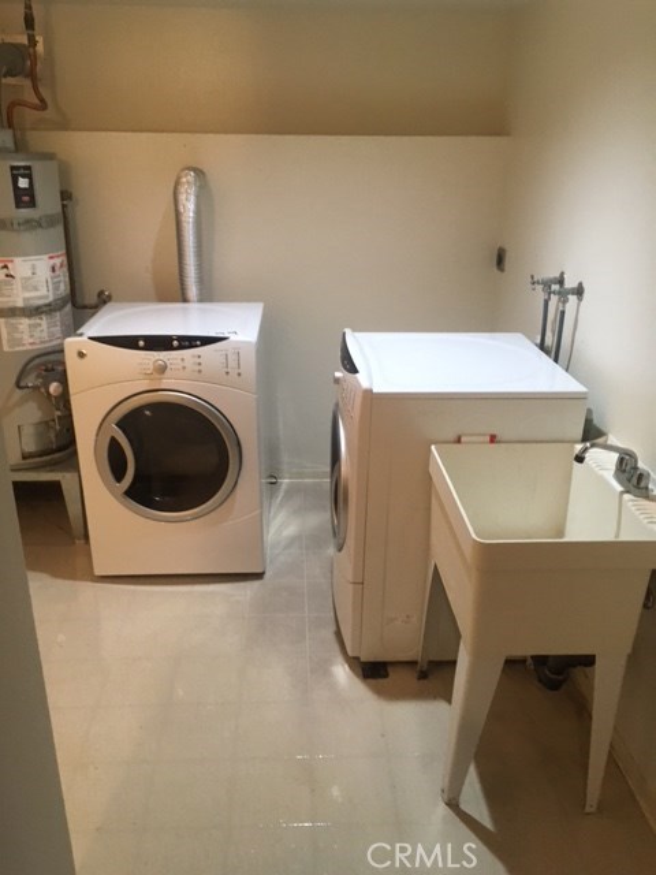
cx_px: 328
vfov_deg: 61.7
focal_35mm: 29
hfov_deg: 48.2
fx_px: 733
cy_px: 438
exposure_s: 1/30
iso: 160
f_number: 2.2
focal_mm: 4.15
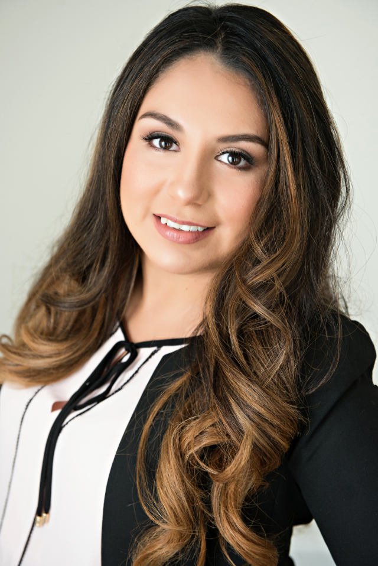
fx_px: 944
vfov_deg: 33.4
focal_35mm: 60
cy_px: 283
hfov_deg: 22.7
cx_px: 189
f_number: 4.5
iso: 800
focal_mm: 60
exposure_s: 1/125
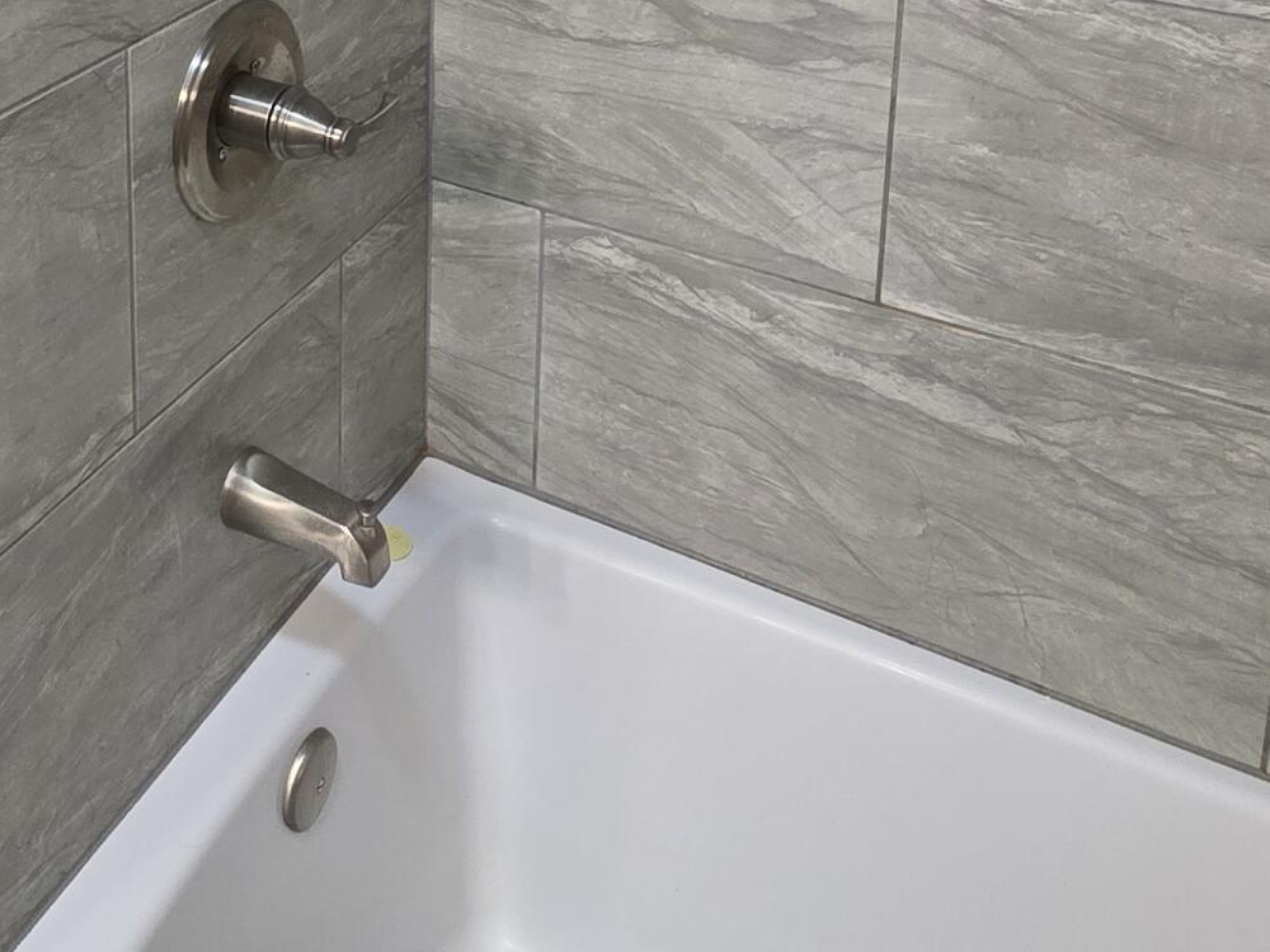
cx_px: 264
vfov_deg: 30.3
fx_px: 1431
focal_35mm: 39
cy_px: -240
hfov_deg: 45.6
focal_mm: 2.2
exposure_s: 1/60
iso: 320
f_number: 1.9
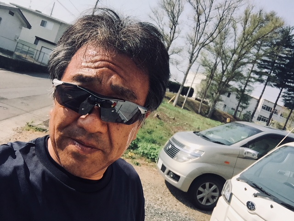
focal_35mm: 31
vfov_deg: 45.4
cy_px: 110
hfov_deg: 58.4
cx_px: 147
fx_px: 263
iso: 32
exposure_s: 1/891
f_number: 2.2
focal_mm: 2.65
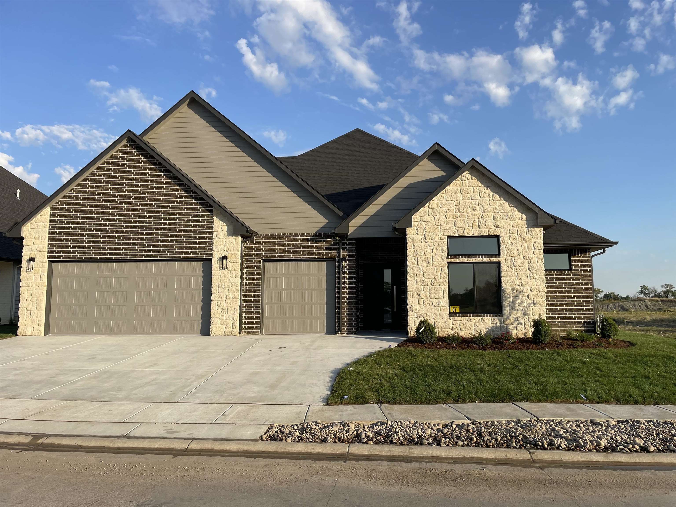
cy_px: 254
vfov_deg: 53.1
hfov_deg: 67.3
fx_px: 508
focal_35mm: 26
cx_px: 338
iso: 50
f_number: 1.6
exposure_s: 1/3205
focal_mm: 4.2
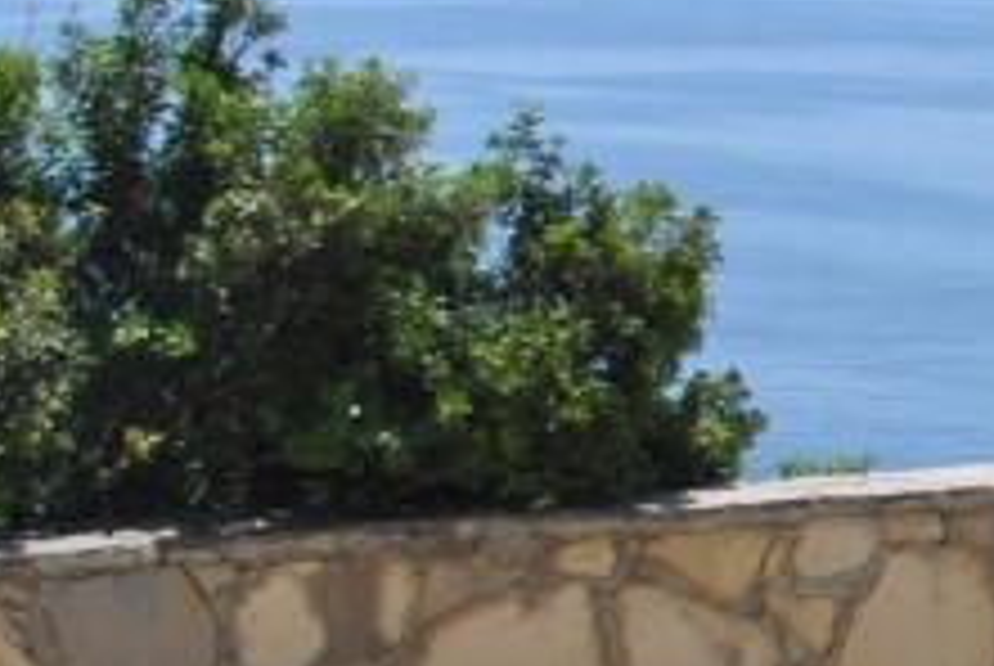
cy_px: 576
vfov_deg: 9.8
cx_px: 1469
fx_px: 3871
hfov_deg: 13.8
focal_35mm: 140
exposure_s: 1/320
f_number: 9
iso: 100
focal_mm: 18
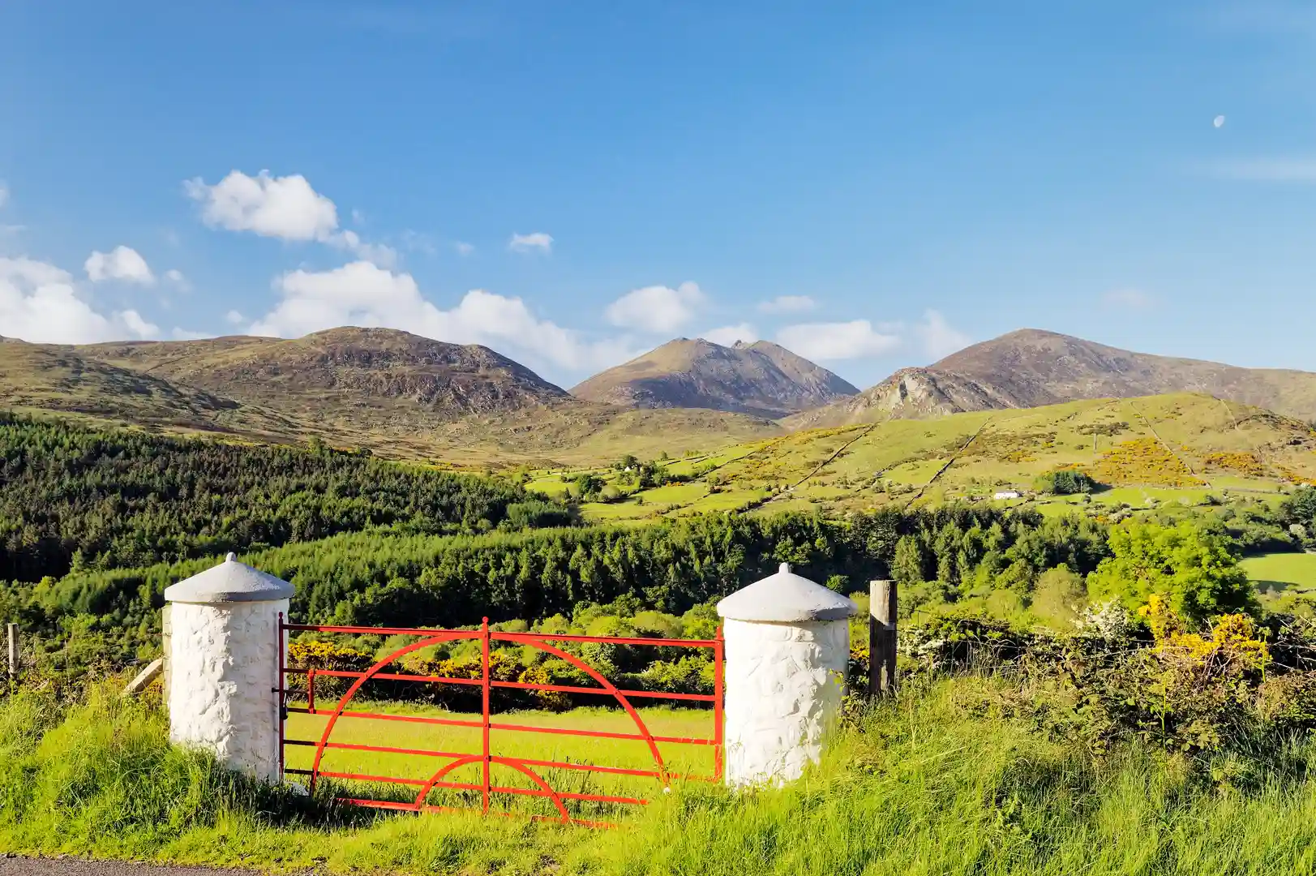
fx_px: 1242
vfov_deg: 38.8
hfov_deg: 55.8
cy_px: 438
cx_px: 658
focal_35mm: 34
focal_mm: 34
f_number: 8
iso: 200
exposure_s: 1/200
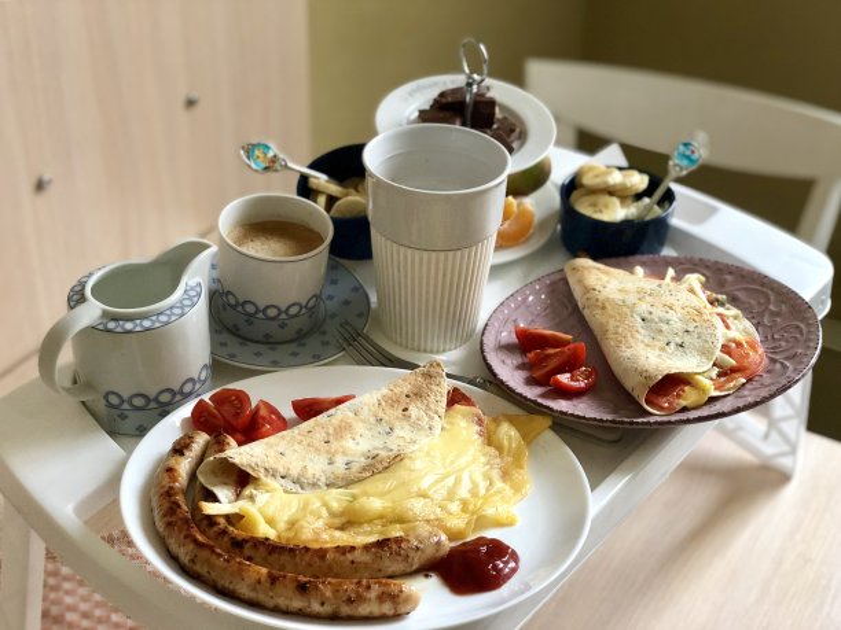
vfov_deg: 28.0
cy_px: 315
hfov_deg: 36.8
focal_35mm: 52
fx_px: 1263
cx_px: 420
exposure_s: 1/30
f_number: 2.4
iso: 160
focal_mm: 6
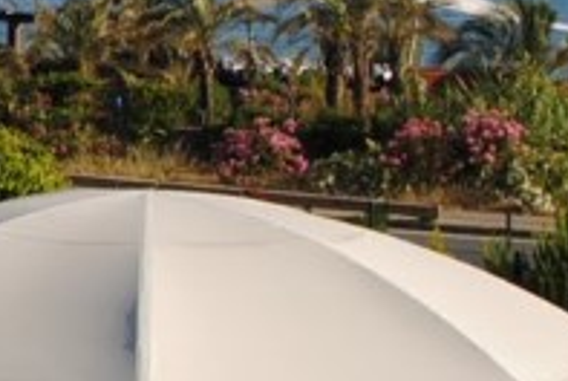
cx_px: -806
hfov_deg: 8.8
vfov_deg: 6.5
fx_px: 3318
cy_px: -124
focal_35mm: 210
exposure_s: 1/250
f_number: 8
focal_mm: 24
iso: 100
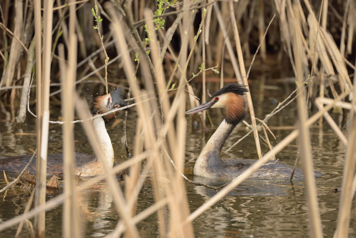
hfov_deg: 3.4
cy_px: 119
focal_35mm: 600
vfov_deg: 2.3
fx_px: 5934
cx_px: 178
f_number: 8
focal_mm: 600
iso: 1600
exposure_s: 1/1250
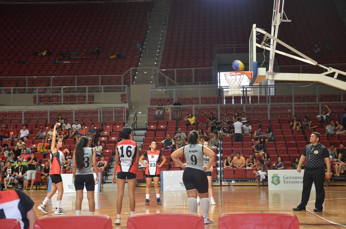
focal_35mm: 68
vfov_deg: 20.1
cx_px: 173
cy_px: 114
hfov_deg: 29.9
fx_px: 647
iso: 500
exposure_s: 1/60
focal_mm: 45
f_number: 4.8
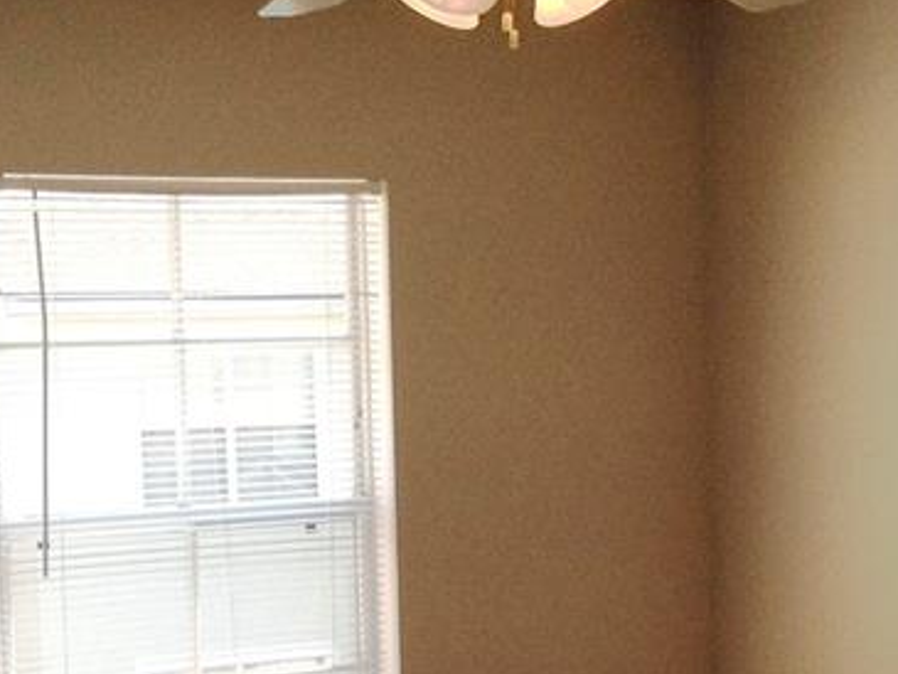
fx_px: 2543
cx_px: 450
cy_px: 571
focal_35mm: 98
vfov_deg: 15.0
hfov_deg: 20.0
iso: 50
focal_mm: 4.28
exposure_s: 1/229
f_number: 2.4
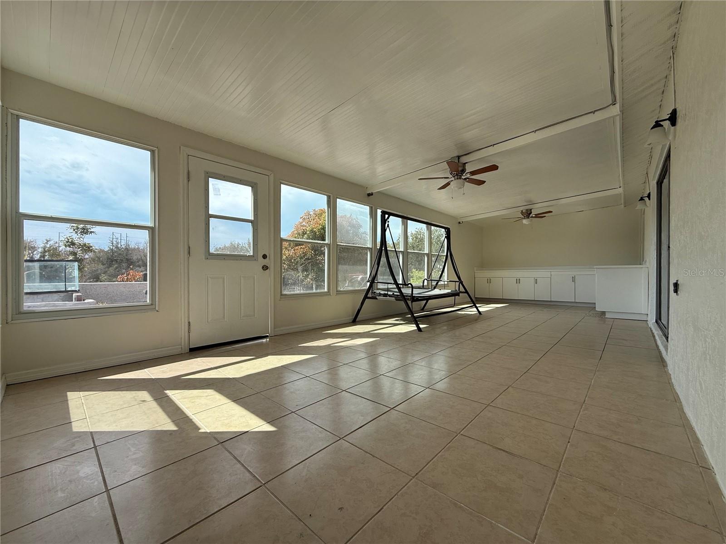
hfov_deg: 102.1
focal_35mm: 14
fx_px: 294
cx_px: 363
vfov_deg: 85.7
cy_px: 272
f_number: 2.2
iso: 64
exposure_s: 1/1068
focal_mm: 2.22
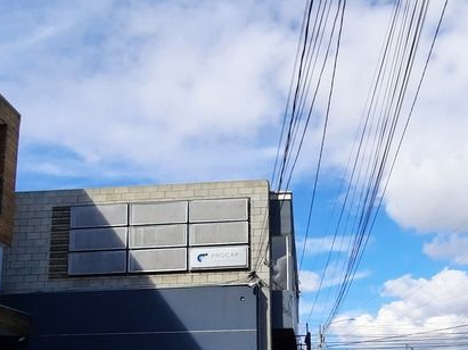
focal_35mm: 38
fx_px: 514
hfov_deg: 48.6
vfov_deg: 35.4
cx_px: 285
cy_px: 318
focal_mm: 1.74
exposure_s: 1/1511
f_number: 2.2
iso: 40
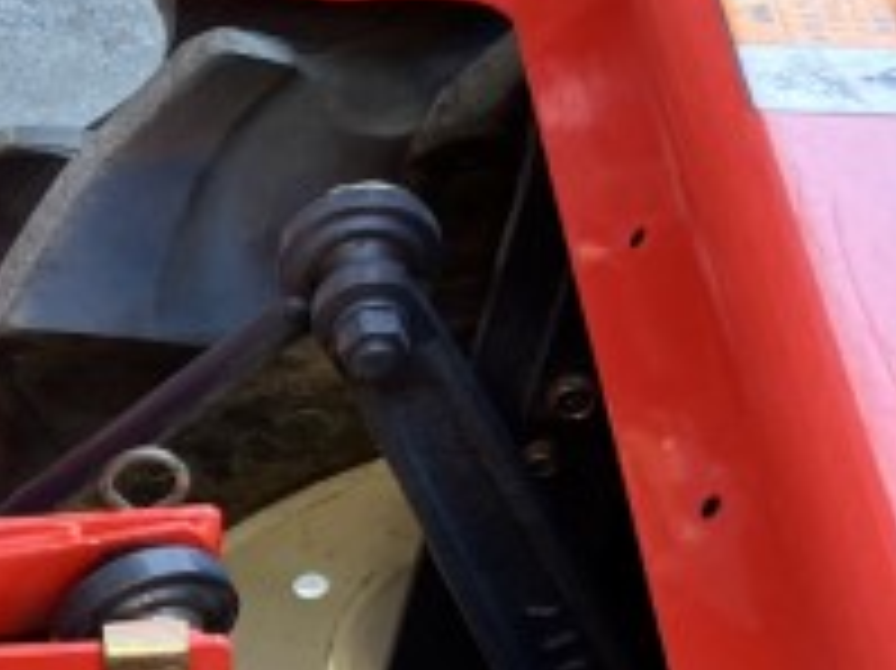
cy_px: 679
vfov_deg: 16.1
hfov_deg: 19.4
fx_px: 2328
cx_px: -387
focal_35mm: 90
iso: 80
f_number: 1.8
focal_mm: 3.99
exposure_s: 1/121
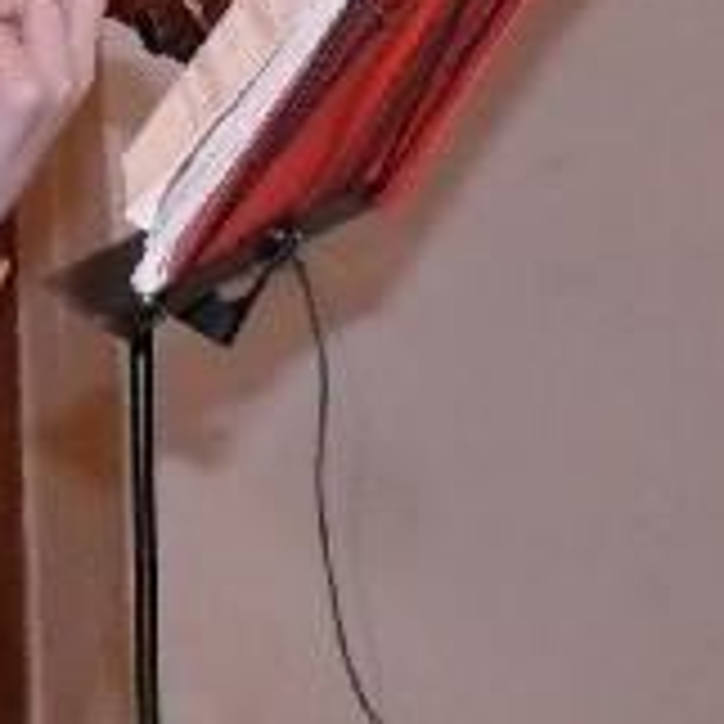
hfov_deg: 7.7
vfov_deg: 7.9
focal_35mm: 220
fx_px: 5206
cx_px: -517
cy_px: -189
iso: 400
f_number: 3.2
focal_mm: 9.2
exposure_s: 1/30
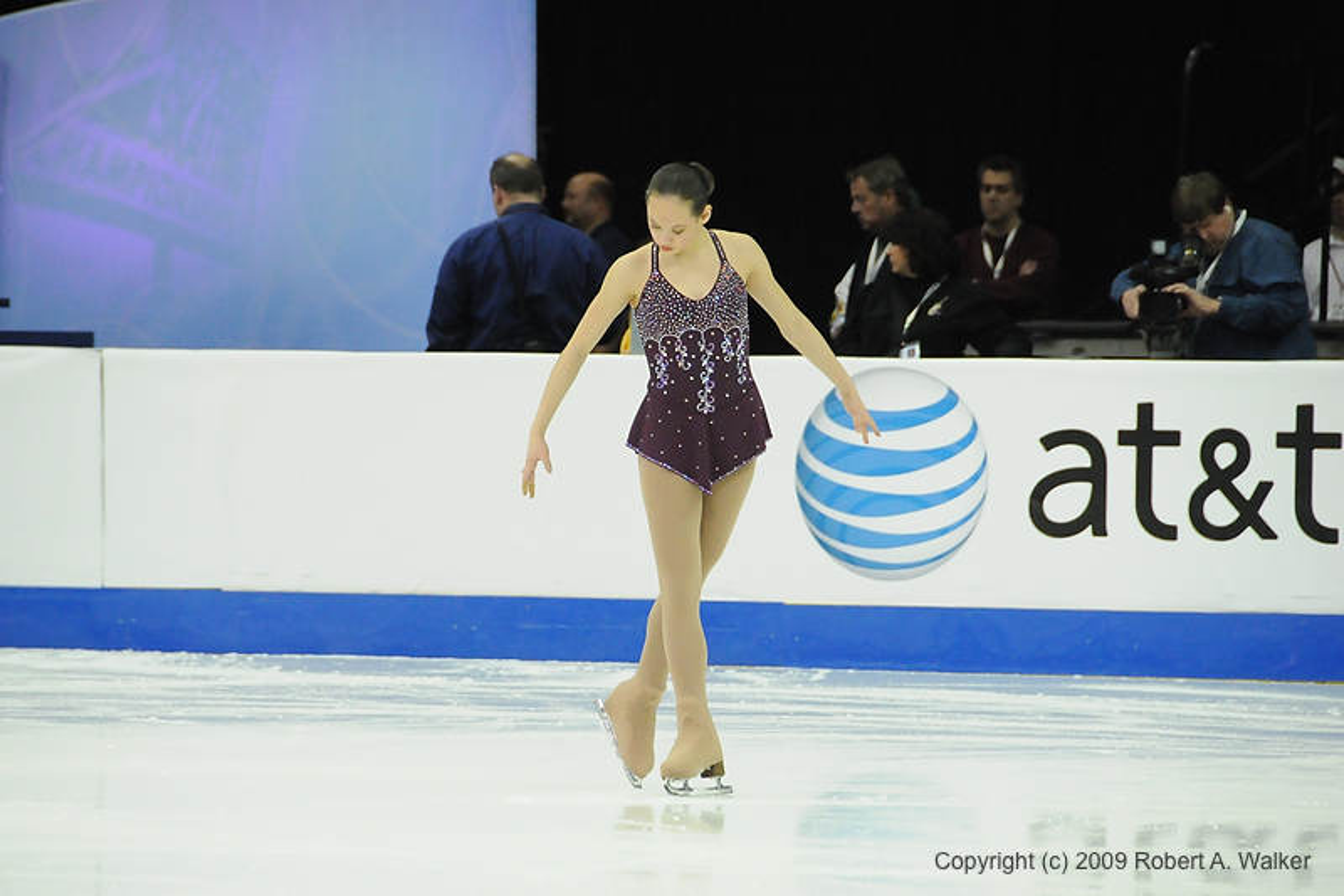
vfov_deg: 4.6
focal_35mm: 300
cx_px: 672
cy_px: 448
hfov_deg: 6.9
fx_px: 11197
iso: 3200
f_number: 5.6
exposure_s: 1/500
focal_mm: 200
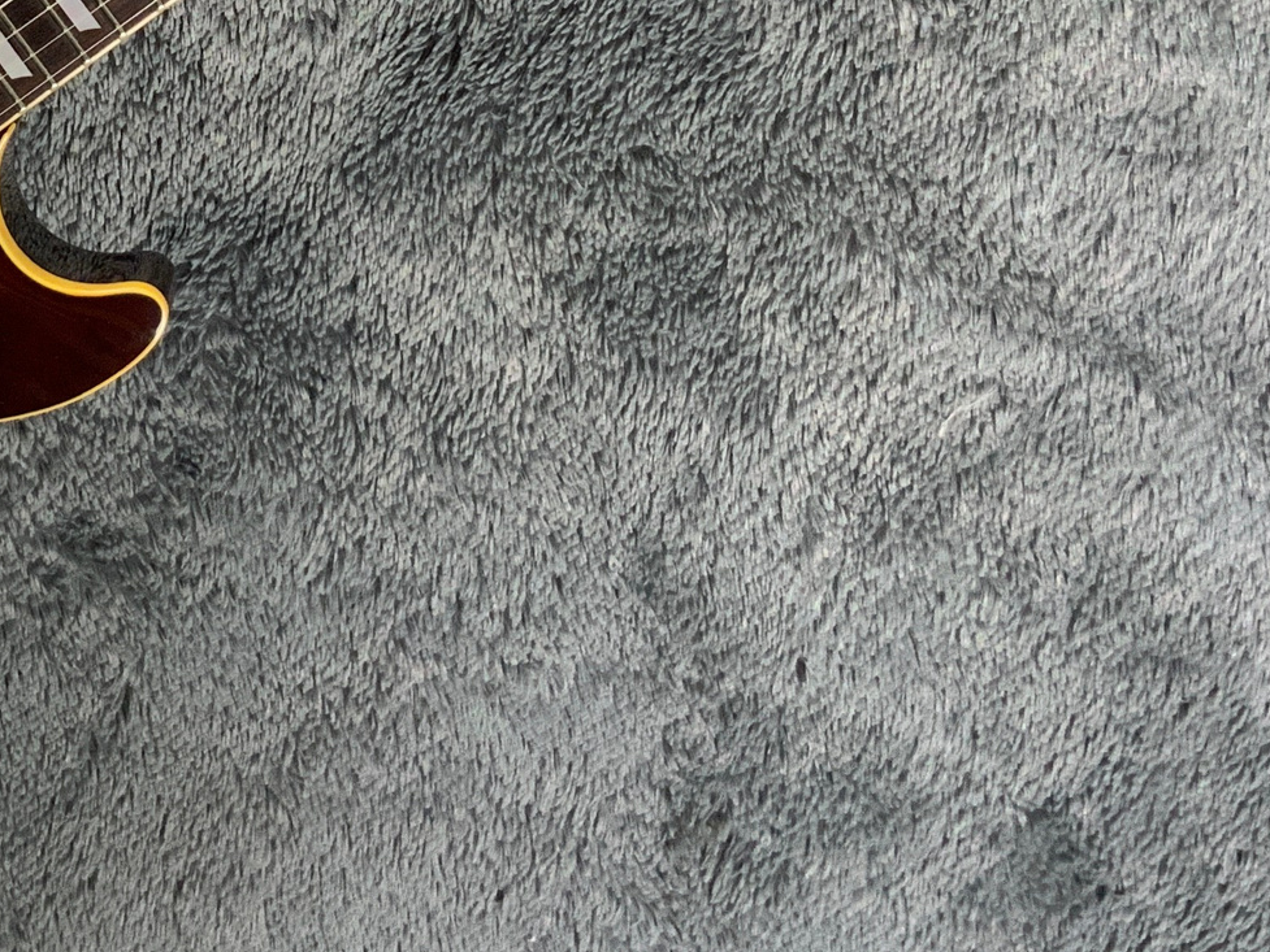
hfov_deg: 25.0
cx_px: 181
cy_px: -73
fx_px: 2789
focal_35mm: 76
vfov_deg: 18.7
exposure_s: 1/60
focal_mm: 3
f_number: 1.8
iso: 125
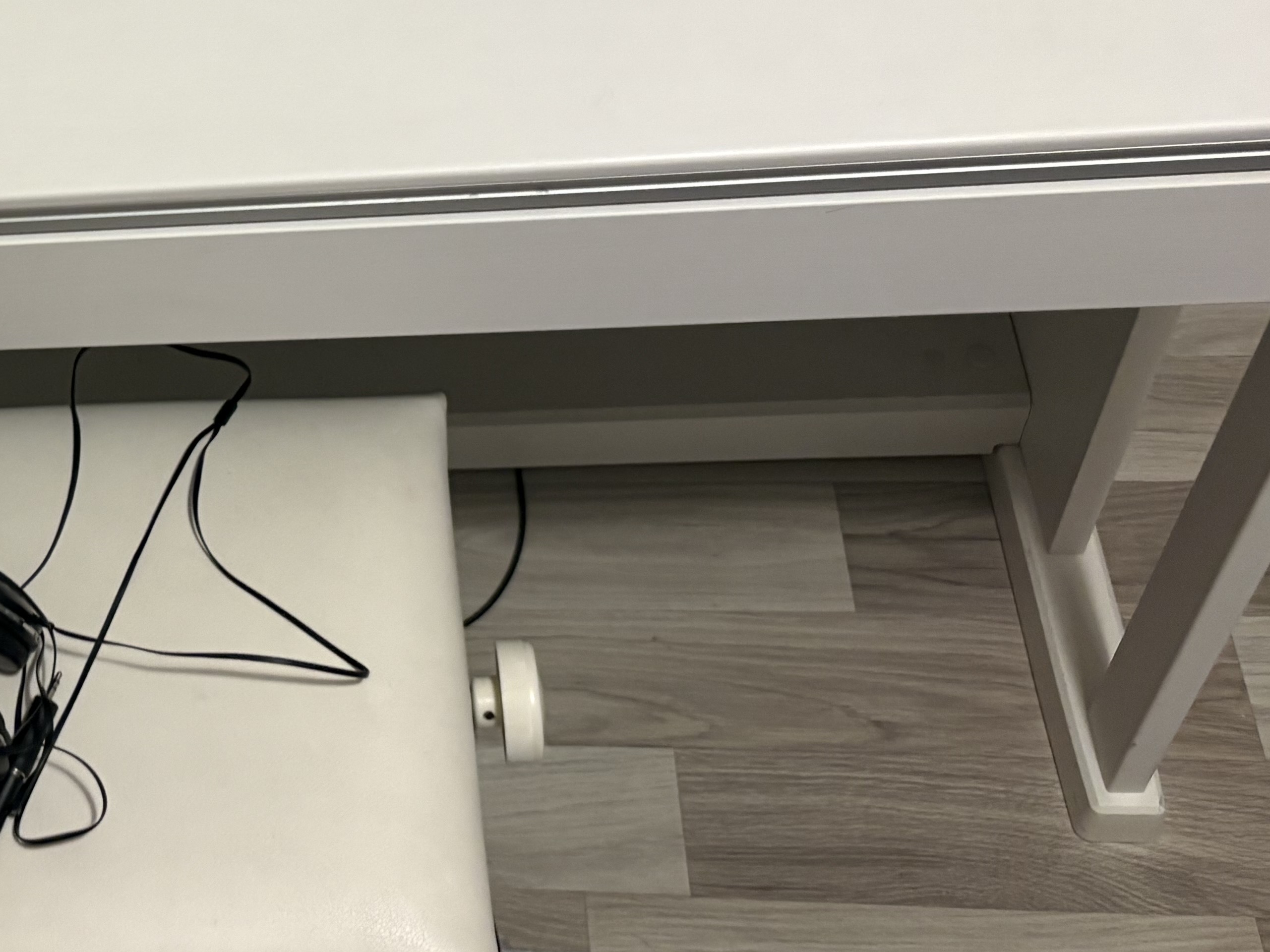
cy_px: 93
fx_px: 2128
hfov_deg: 30.0
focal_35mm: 58
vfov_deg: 24.5
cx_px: -111
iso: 200
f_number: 1.6
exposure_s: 1/50
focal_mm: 5.96
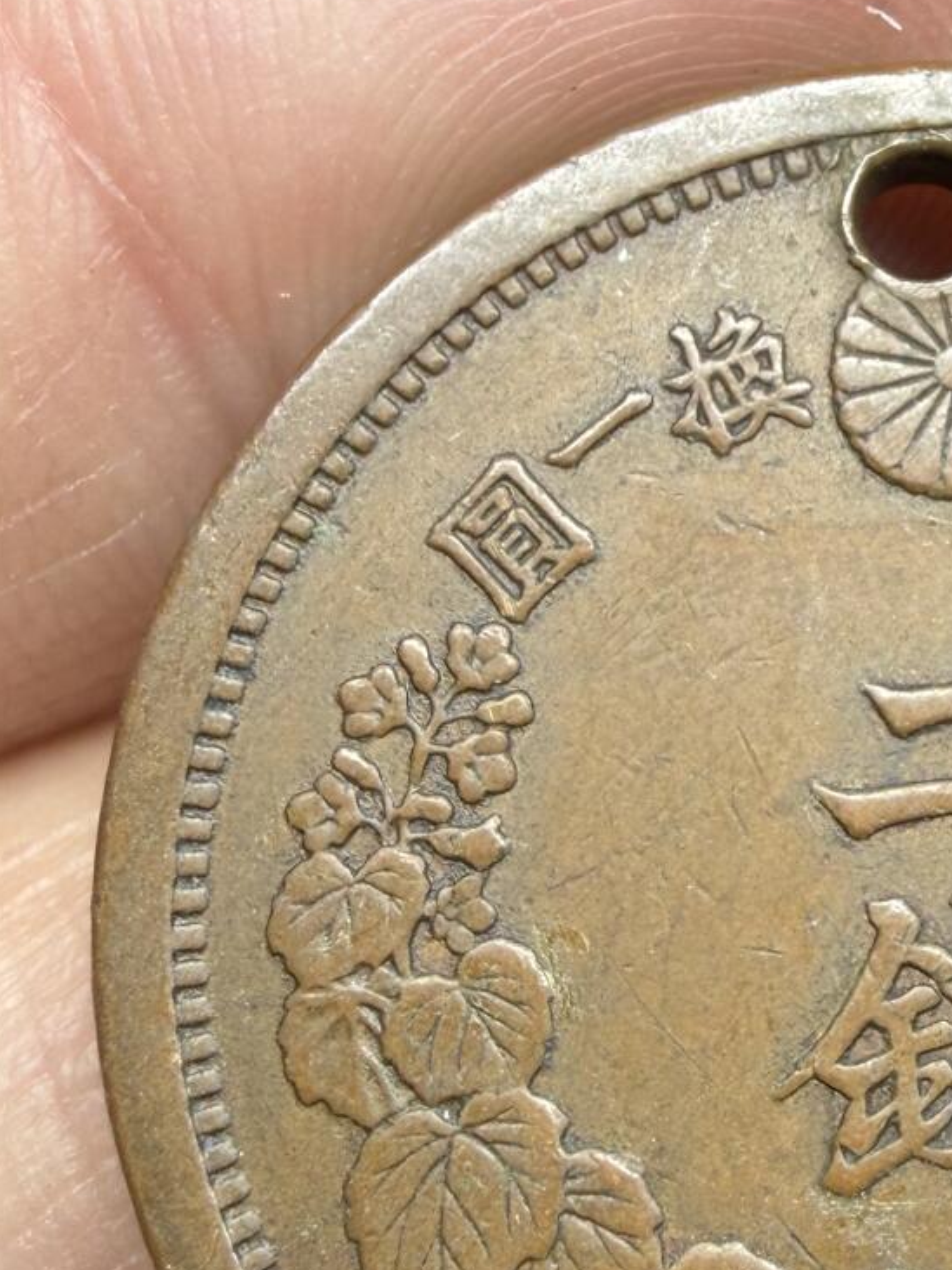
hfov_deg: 22.4
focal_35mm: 64
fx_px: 2347
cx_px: 856
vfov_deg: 30.0
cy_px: 870
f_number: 2.2
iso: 50
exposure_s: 1/121
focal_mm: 2.22
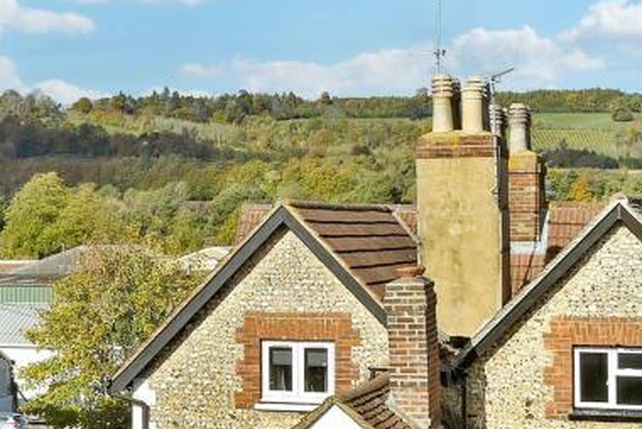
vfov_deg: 13.1
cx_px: -108
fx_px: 1874
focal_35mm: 105
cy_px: 165
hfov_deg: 18.5
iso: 160
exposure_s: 1/250
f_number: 8
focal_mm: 26
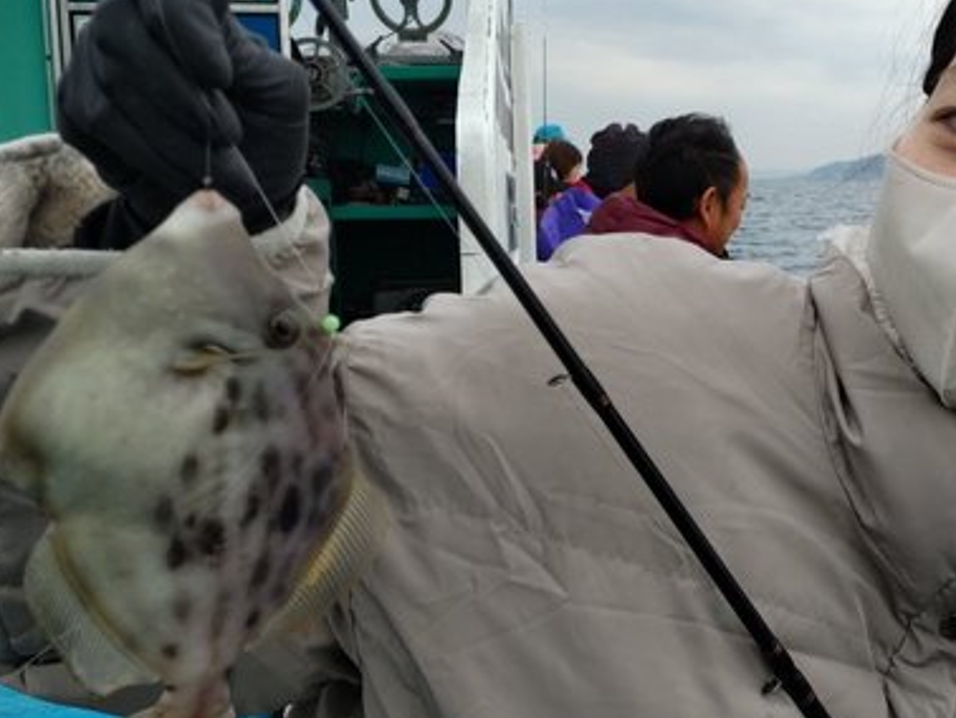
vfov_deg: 32.9
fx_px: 1216
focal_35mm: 44
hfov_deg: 42.1
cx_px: 673
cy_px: 349
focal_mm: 4.8
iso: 50
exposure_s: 1/161
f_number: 1.79
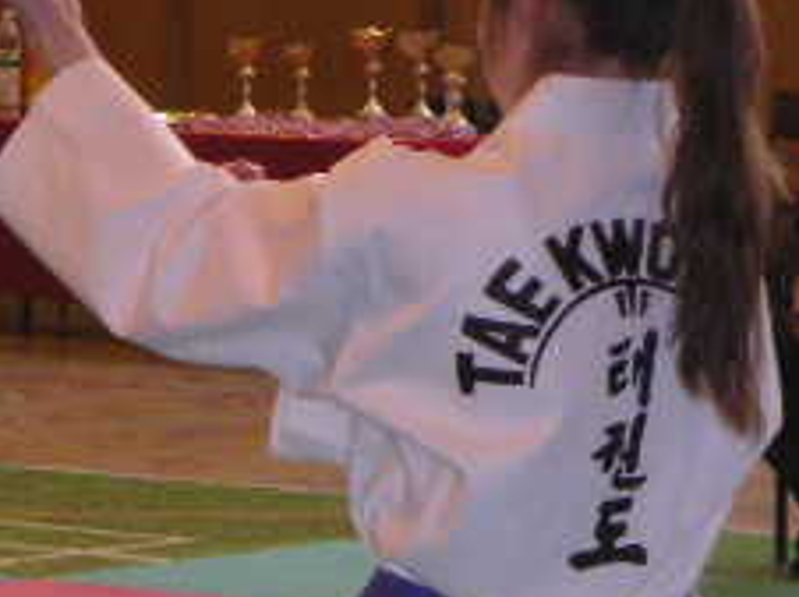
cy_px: 389
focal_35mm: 258
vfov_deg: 5.7
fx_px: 5949
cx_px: 562
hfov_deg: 7.7
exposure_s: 1/90
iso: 200
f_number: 3.5
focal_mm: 11.9
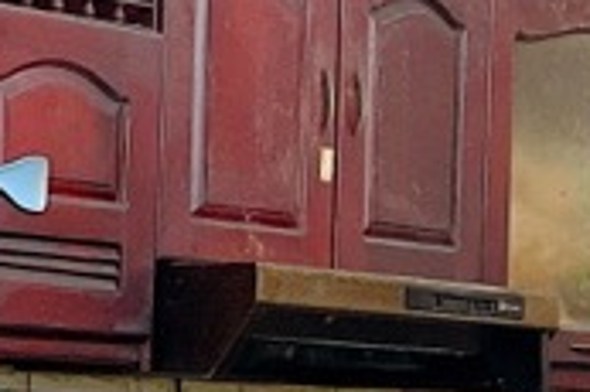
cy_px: 269
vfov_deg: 8.6
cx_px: 304
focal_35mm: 160
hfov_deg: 12.8
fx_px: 2620
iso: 640
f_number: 1.6
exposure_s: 1/38
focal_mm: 5.1
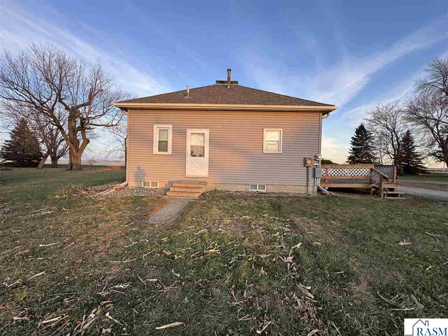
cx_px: 224
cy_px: 168
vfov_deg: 85.7
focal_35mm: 14
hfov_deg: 102.1
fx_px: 181
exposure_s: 1/133
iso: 40
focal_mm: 2.22
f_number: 2.2
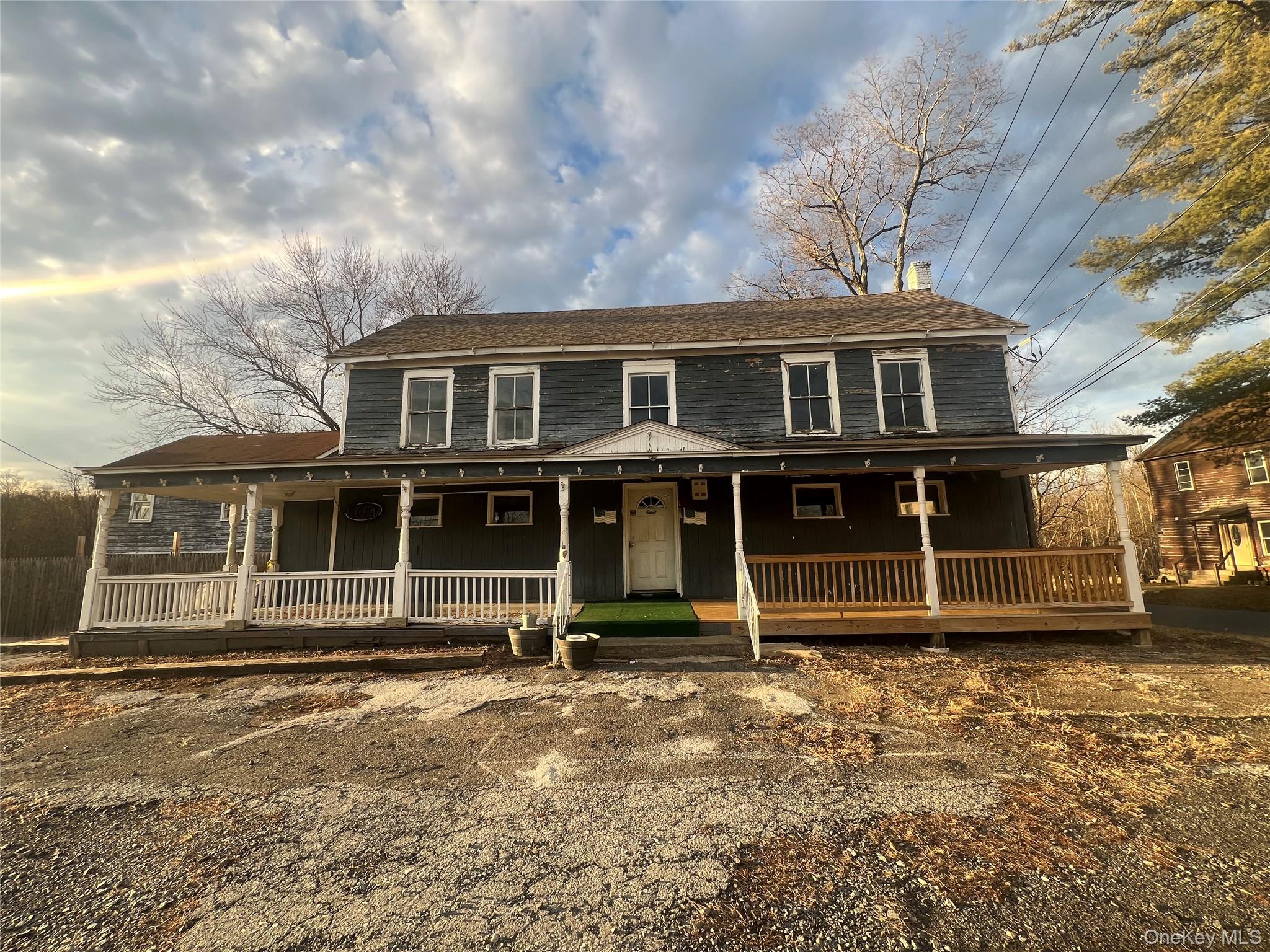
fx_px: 477
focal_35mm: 13
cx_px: 635
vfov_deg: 89.9
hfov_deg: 106.2
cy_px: 476
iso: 32
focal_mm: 1.57
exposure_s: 1/201
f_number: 1.8
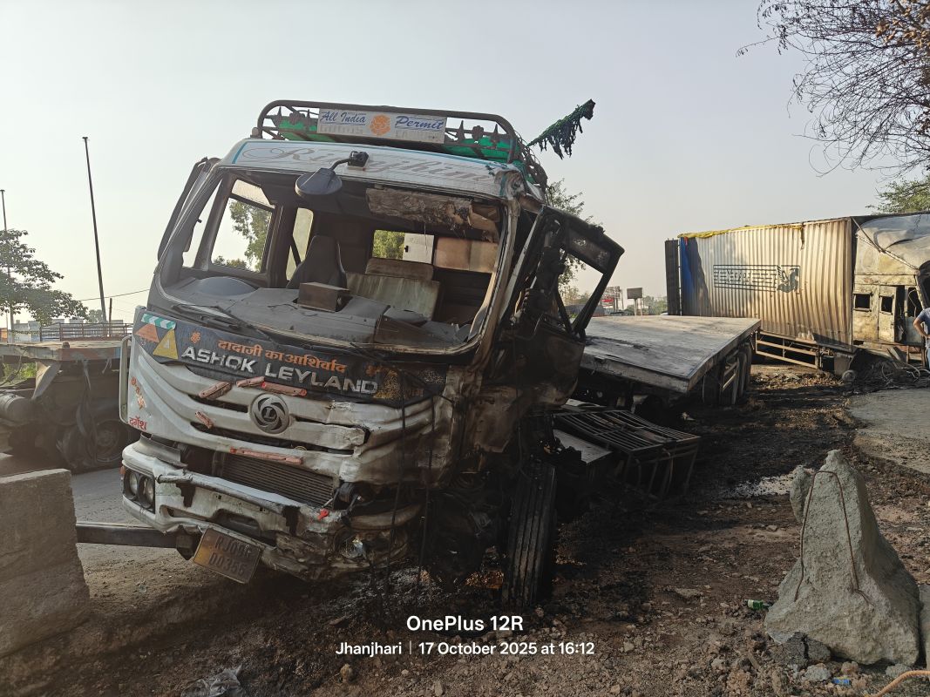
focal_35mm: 24
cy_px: 348
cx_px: 465
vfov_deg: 56.8
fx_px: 645
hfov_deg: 71.6
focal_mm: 5.59
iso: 64
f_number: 1.8
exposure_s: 1/2531
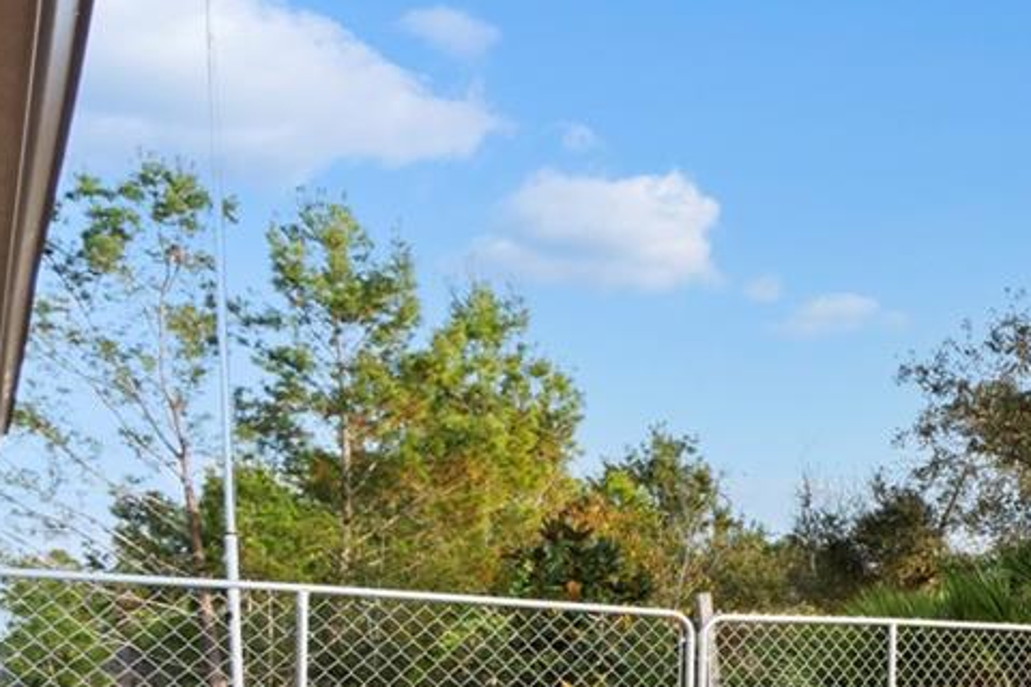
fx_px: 1432
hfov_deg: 27.6
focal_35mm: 50
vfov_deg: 25.6
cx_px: 1534
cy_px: 696
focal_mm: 10
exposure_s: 1/30
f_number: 8
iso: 100
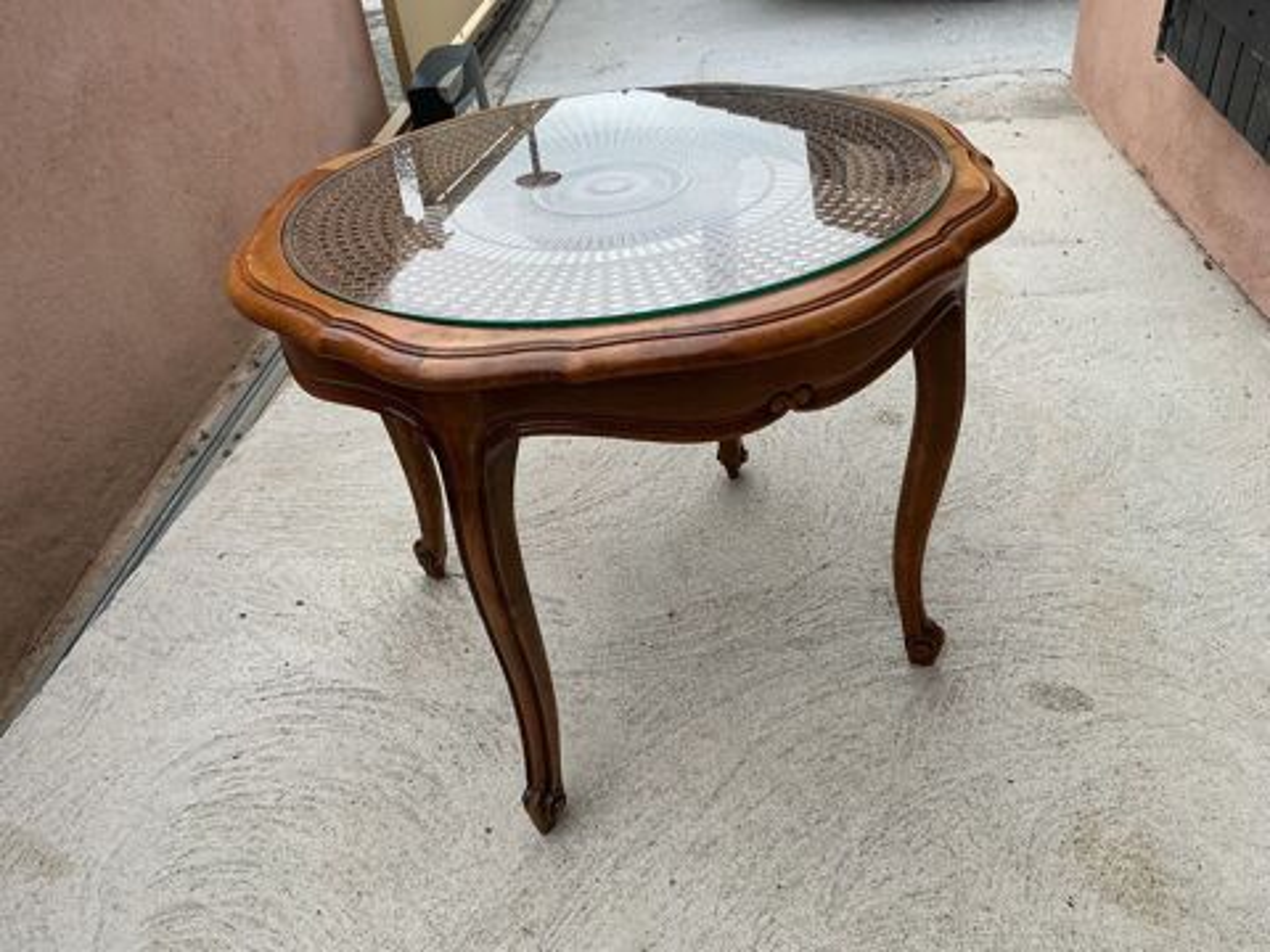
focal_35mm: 29
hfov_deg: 61.7
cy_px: 476
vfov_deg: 48.2
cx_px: 635
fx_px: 1064
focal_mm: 3
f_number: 1.8
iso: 25
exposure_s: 1/367
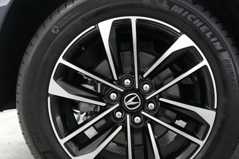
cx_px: 133
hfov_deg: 45.4
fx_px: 285
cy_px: 101
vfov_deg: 31.0
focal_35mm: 43
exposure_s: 1/160
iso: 5000
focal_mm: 25
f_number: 2.8
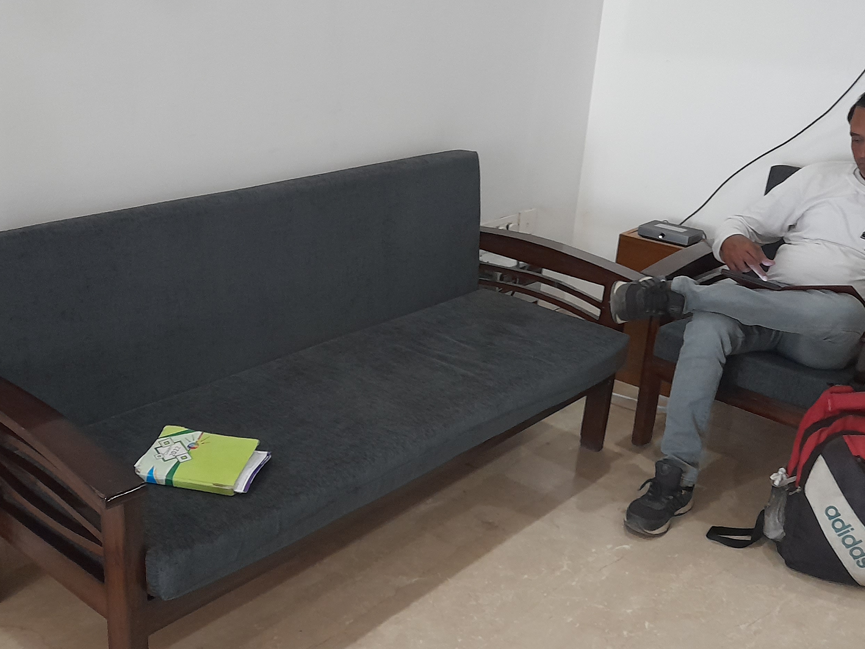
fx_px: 1000
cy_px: 317
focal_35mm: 40
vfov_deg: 36.0
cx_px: 400
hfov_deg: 46.8
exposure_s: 1/25
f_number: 2
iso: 500
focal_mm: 4.6
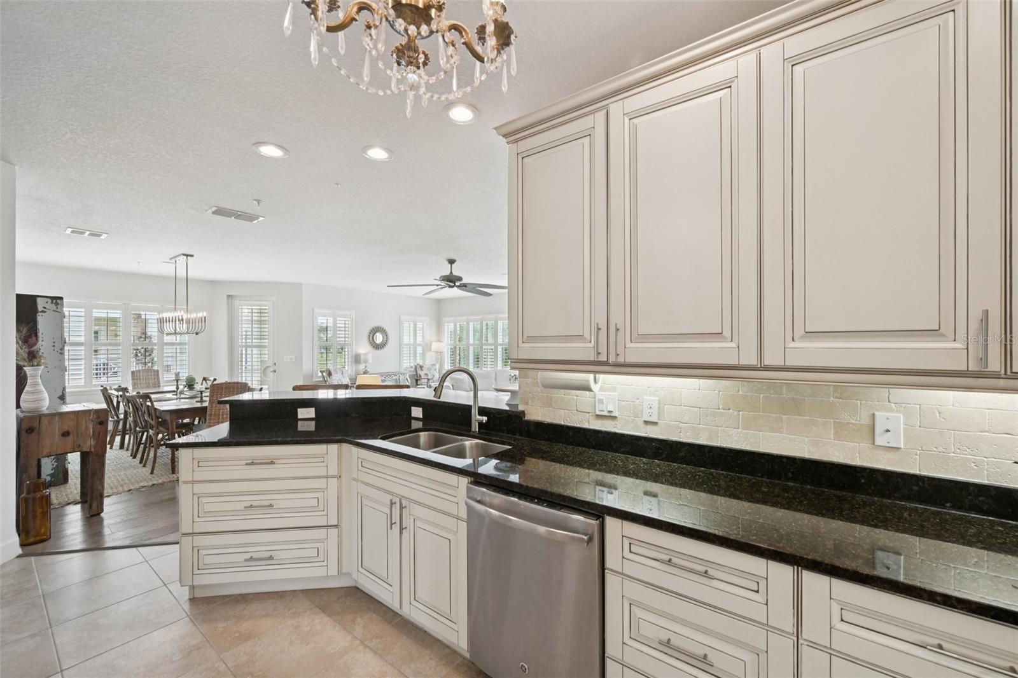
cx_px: 509
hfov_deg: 104.3
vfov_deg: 81.2
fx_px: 396
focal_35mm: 14
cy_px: 339
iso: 400
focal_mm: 14
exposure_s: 1/60
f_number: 8
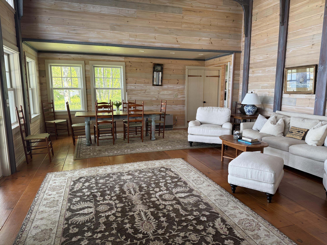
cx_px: 164
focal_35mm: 24
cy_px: 122
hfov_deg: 71.6
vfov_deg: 56.8
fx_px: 227
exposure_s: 1/121
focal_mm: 6.76
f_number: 1.78
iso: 160
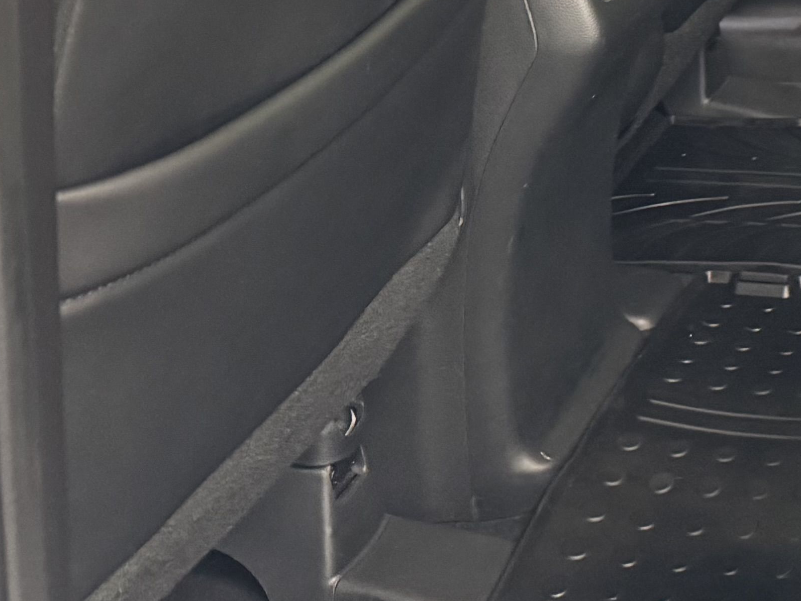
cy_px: -265
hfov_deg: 19.3
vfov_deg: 15.9
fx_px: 1990
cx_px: 1261
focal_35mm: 86
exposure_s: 1/33
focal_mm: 6.76
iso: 640
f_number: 1.78
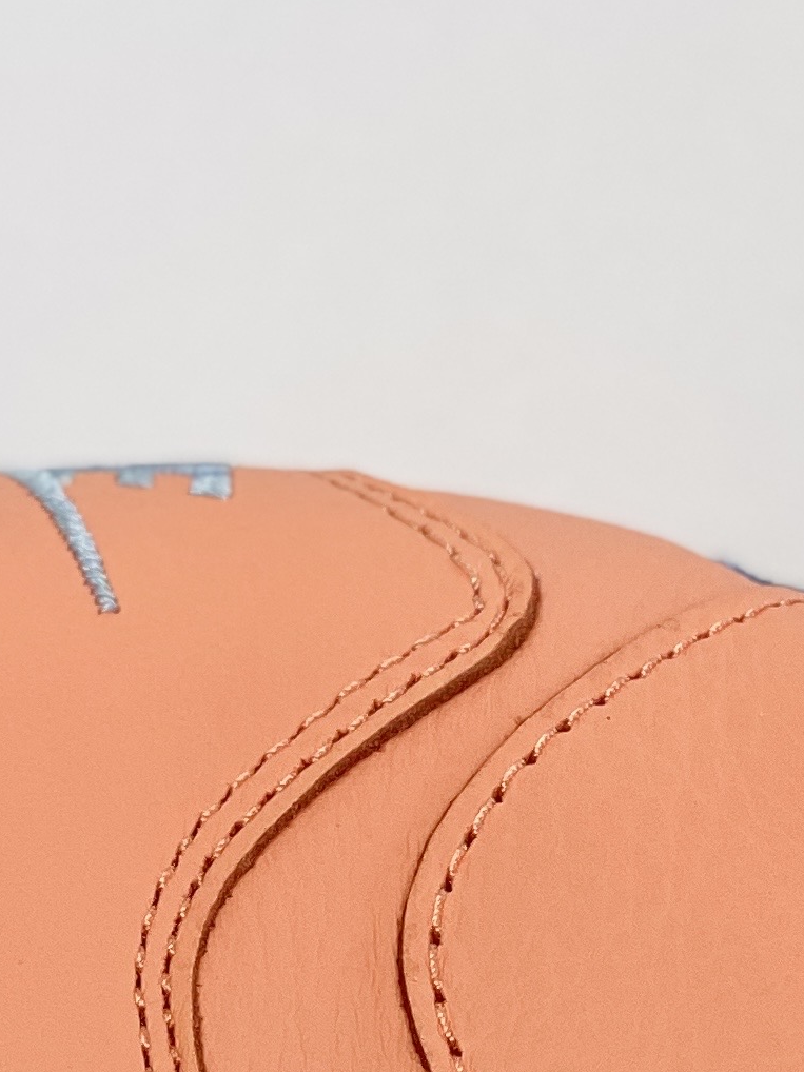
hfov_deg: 7.2
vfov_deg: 9.2
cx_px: 297
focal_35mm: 206
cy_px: 1928
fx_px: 6382
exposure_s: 1/100
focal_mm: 6
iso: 32
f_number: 2
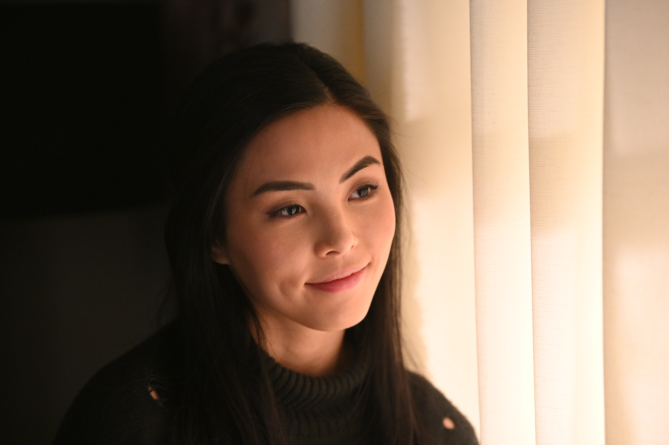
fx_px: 2321
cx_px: 334
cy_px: 222
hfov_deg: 16.4
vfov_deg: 11.0
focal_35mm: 125
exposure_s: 1/125
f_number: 2.8
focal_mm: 125
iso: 6400
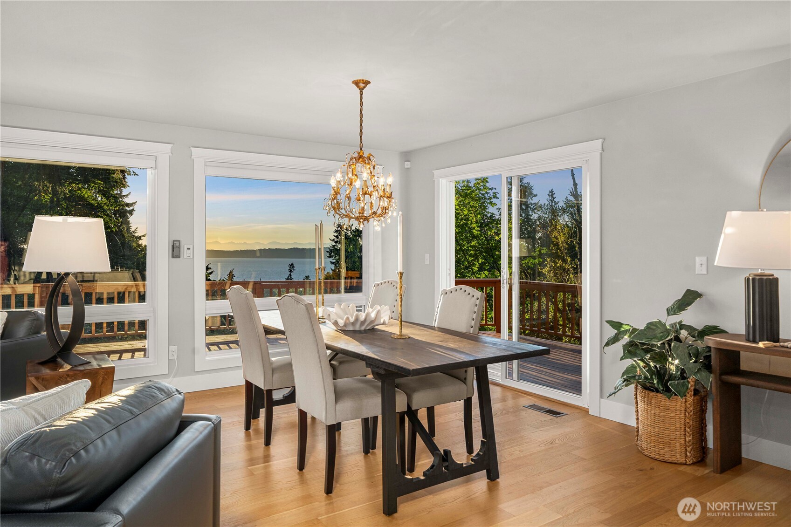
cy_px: 264
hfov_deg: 73.7
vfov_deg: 53.1
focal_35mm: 24
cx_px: 396
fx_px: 527
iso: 400
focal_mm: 24
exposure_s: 1/30
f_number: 8
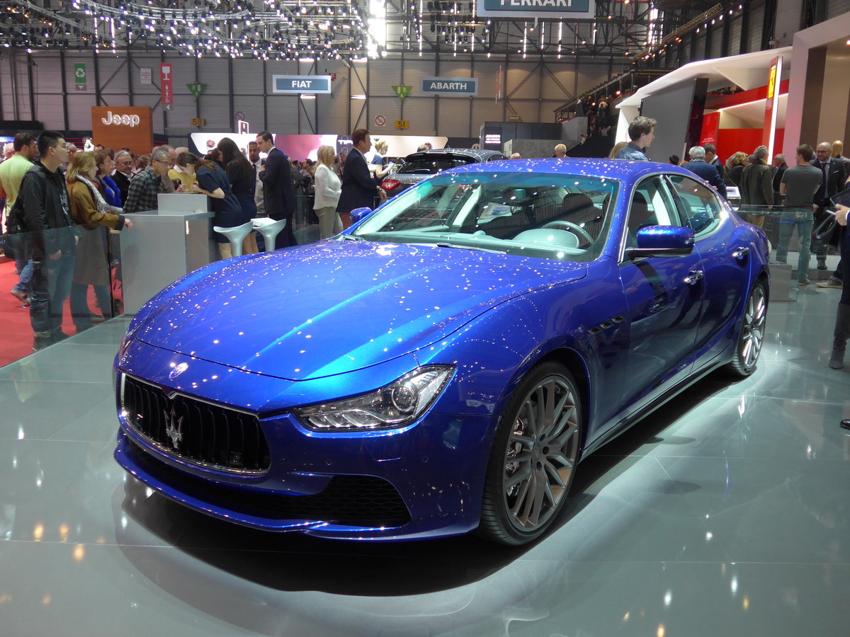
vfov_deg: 48.2
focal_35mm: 29
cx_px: 425
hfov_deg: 61.7
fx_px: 712
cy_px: 318
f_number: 2
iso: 200
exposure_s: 1/60
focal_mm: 6
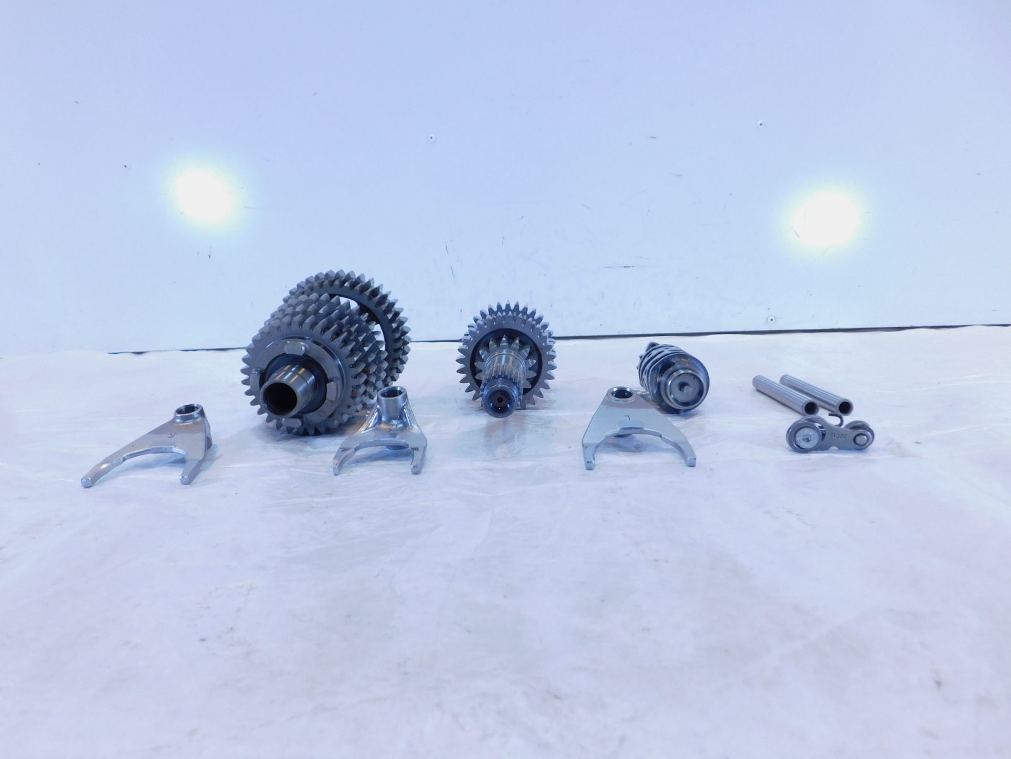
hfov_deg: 73.9
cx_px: 506
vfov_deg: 58.9
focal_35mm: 23
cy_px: 380
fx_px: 672
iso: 160
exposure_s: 1/30
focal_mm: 4
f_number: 3
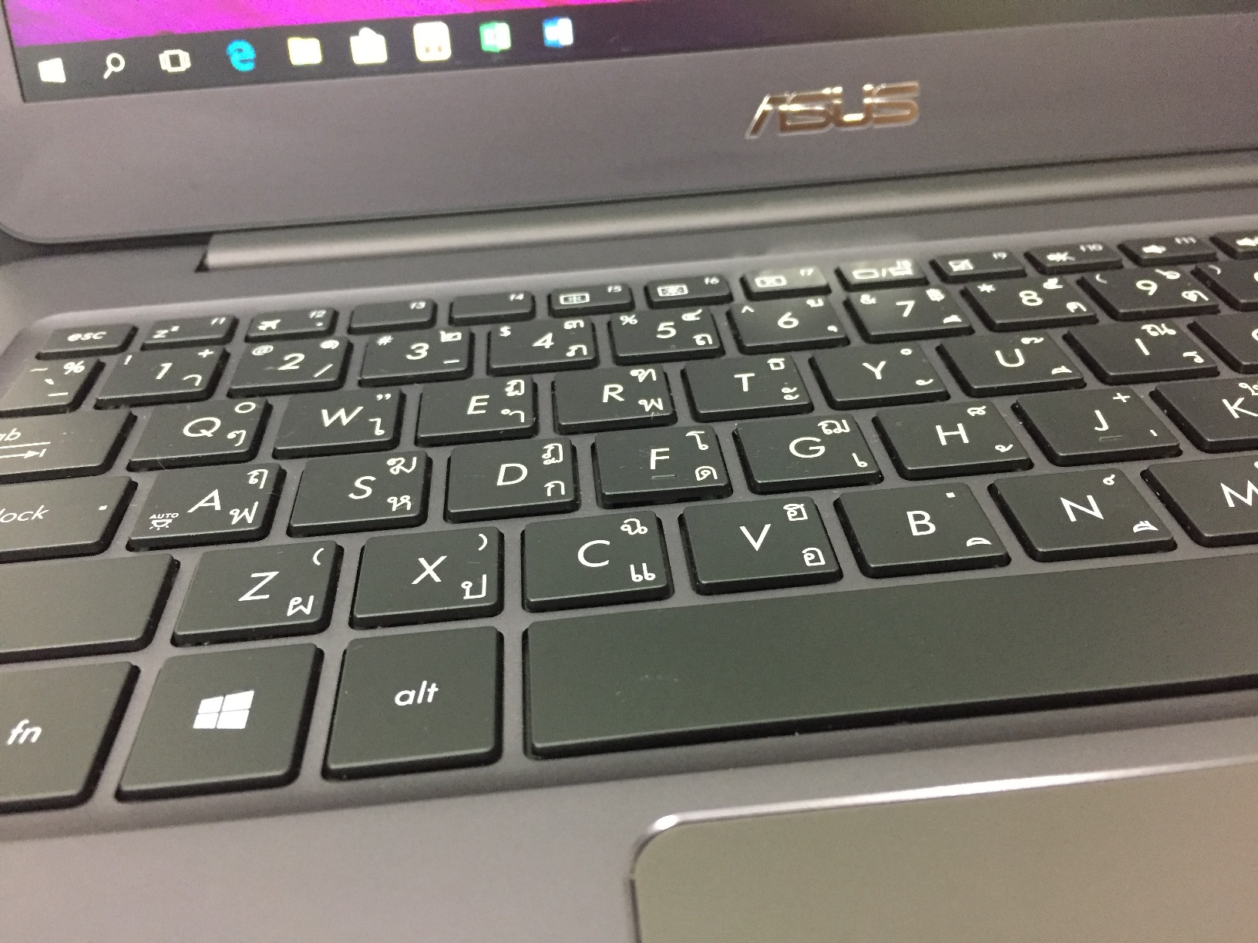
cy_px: 472
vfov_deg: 48.2
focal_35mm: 29
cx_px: 629
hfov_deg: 61.7
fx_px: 1054
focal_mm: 4.15
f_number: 2.2
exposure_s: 1/17
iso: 320
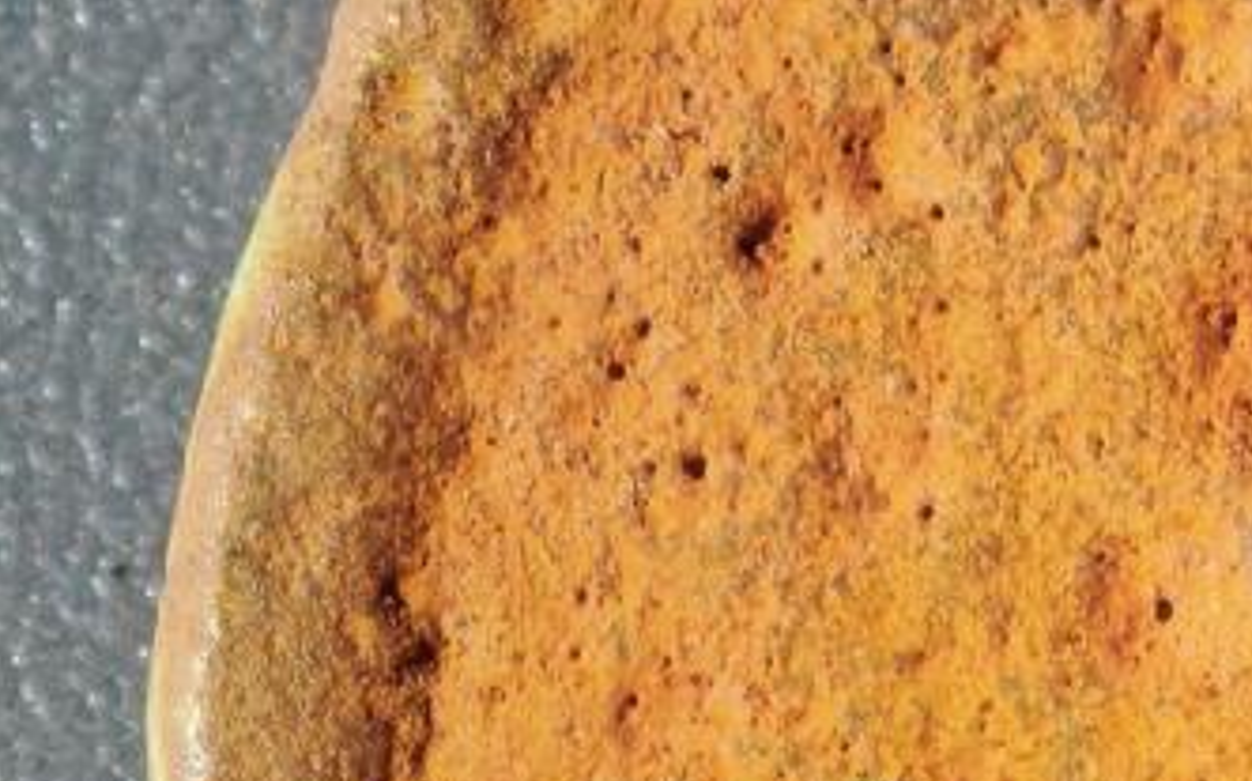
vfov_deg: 2.0
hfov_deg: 3.2
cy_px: 1396
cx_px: 2413
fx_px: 22539
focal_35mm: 661
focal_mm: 9
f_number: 2
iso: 250
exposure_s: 1/103
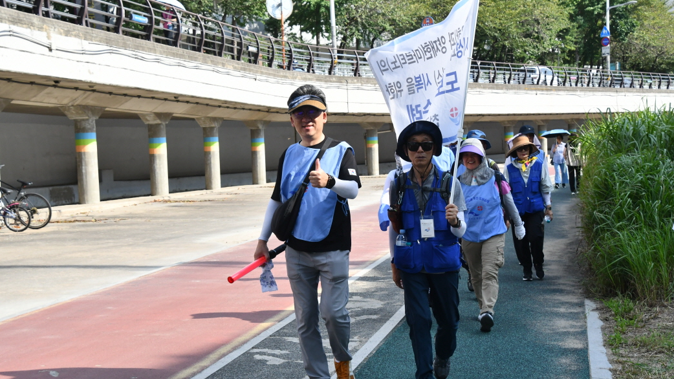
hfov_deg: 33.3
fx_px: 1126
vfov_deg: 19.1
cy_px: 197
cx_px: 337
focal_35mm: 63
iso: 800
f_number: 13
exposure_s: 1/640
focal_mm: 40
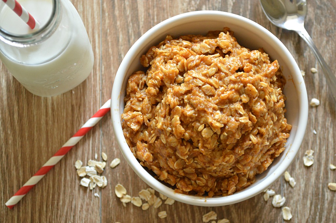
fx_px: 643
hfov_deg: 29.3
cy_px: 112
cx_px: 168
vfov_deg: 19.7
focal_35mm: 69
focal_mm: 46
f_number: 5.3
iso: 800
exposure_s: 1/25
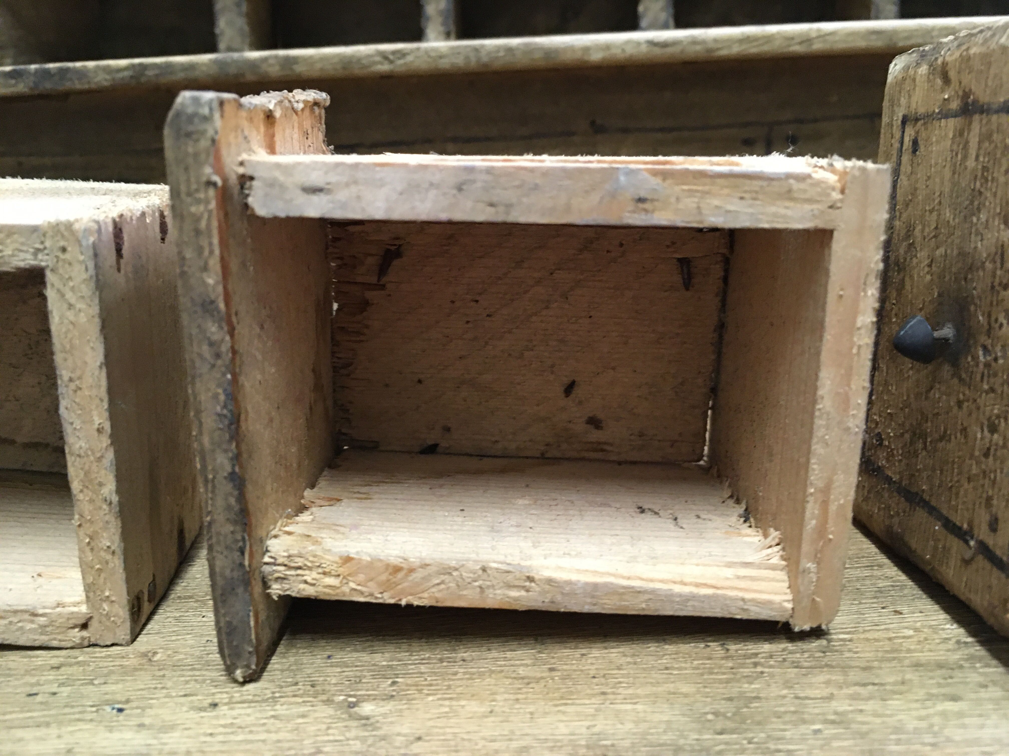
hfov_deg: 61.7
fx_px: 845
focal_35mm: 29
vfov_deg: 48.2
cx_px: 504
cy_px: 378
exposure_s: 1/25
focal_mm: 4.15
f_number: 2.2
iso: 200
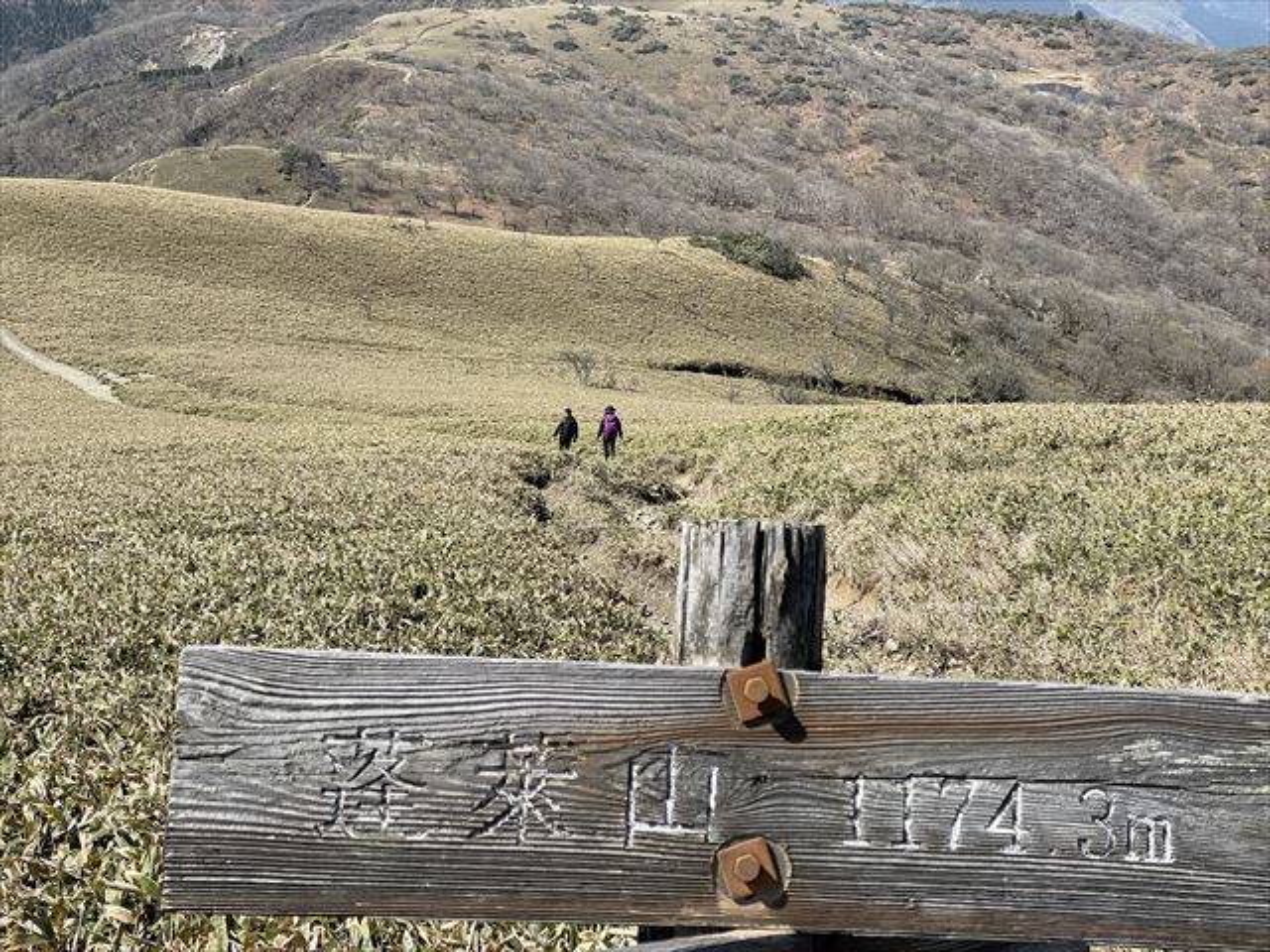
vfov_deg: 28.0
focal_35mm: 52
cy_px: 476
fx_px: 1908
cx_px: 635
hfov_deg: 36.8
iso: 25
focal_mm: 6
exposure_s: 1/1199
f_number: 2
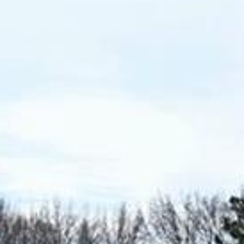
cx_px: 349
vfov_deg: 10.9
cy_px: 410
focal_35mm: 152
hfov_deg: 11.1
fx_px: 1212
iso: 100
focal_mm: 16
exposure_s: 1/400
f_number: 7.1
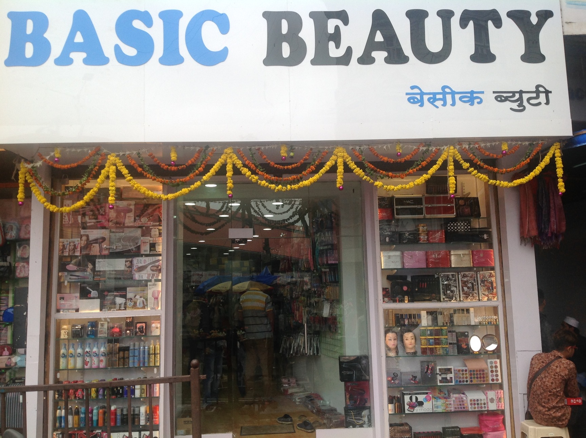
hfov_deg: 52.7
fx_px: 592
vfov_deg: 40.6
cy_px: 219
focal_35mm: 35
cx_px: 293
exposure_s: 1/617
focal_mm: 4.28
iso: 50
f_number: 2.4
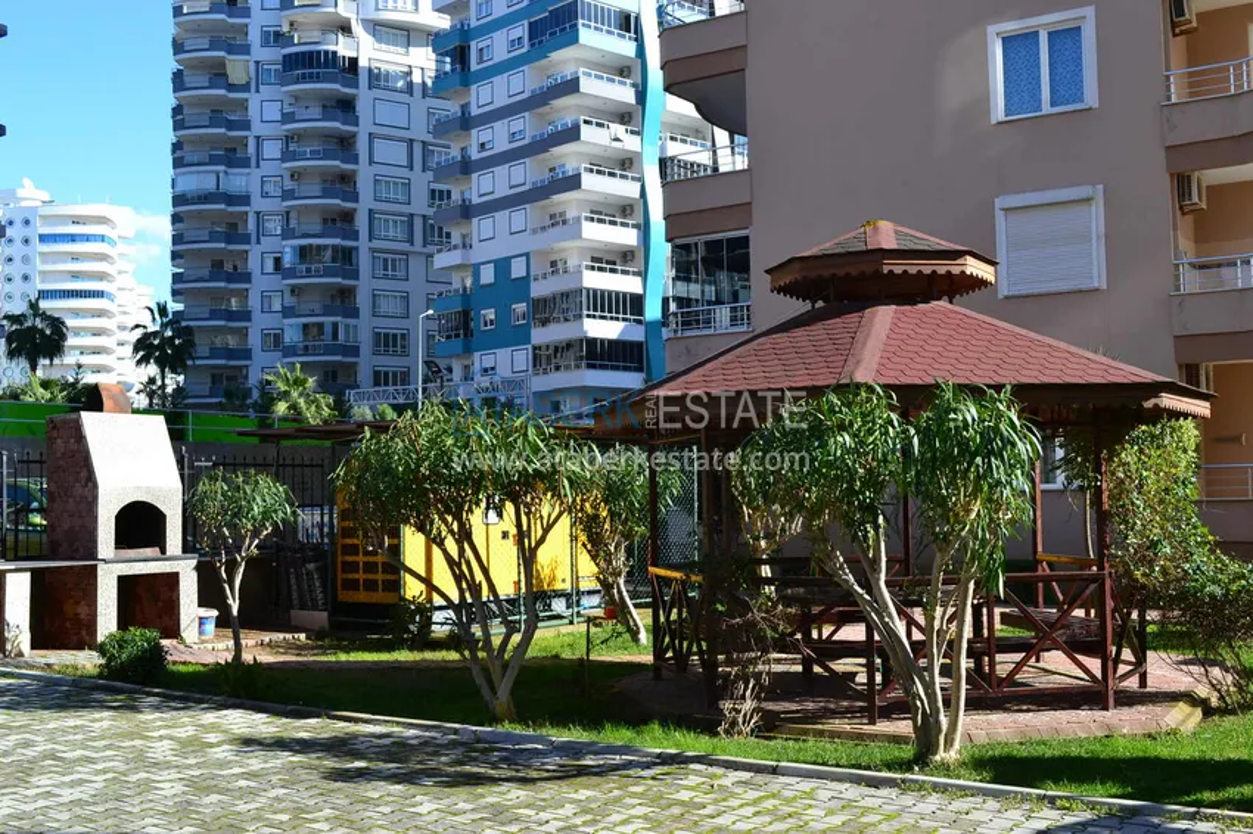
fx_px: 1357
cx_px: 626
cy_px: 417
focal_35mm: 39
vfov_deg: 34.2
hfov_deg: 49.6
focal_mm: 26
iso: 400
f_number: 10
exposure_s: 1/320
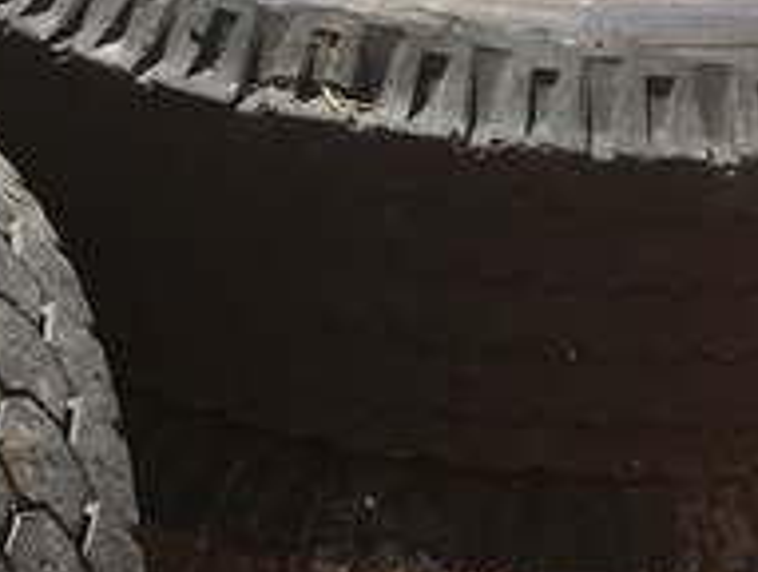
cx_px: 298
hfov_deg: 19.6
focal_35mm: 100
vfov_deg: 14.8
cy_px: 459
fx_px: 2194
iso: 25
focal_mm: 4.15
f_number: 2.2
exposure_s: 1/746
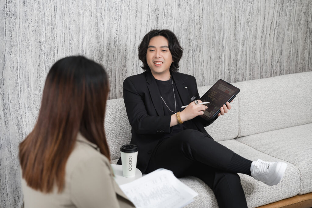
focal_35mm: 70
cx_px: 156
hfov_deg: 28.8
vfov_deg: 19.5
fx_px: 607
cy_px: 104
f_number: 2.8
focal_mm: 70
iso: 100
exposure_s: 1/250
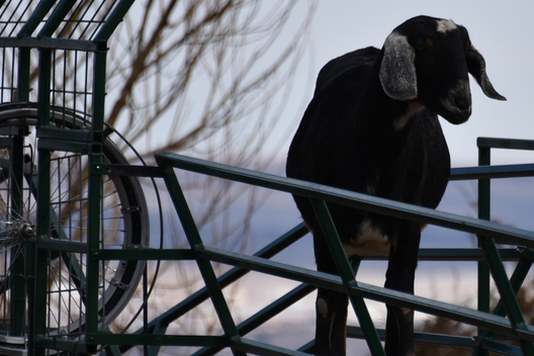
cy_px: 169
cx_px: 402
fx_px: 10783
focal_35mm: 727
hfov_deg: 2.8
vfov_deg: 1.9
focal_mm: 300
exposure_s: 1/640
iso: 110
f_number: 5.6
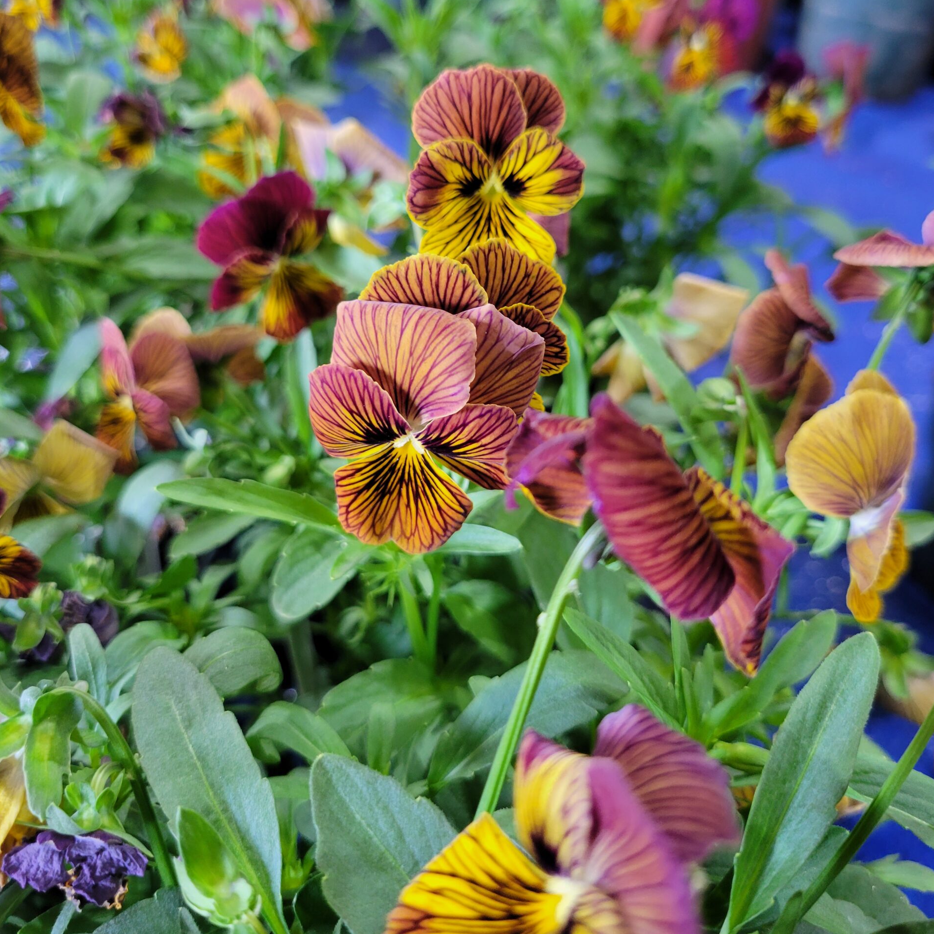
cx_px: 471
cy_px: 399
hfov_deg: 52.5
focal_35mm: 31
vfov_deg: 52.3
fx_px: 946
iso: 200
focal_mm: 5.4
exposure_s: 1/60
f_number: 1.8
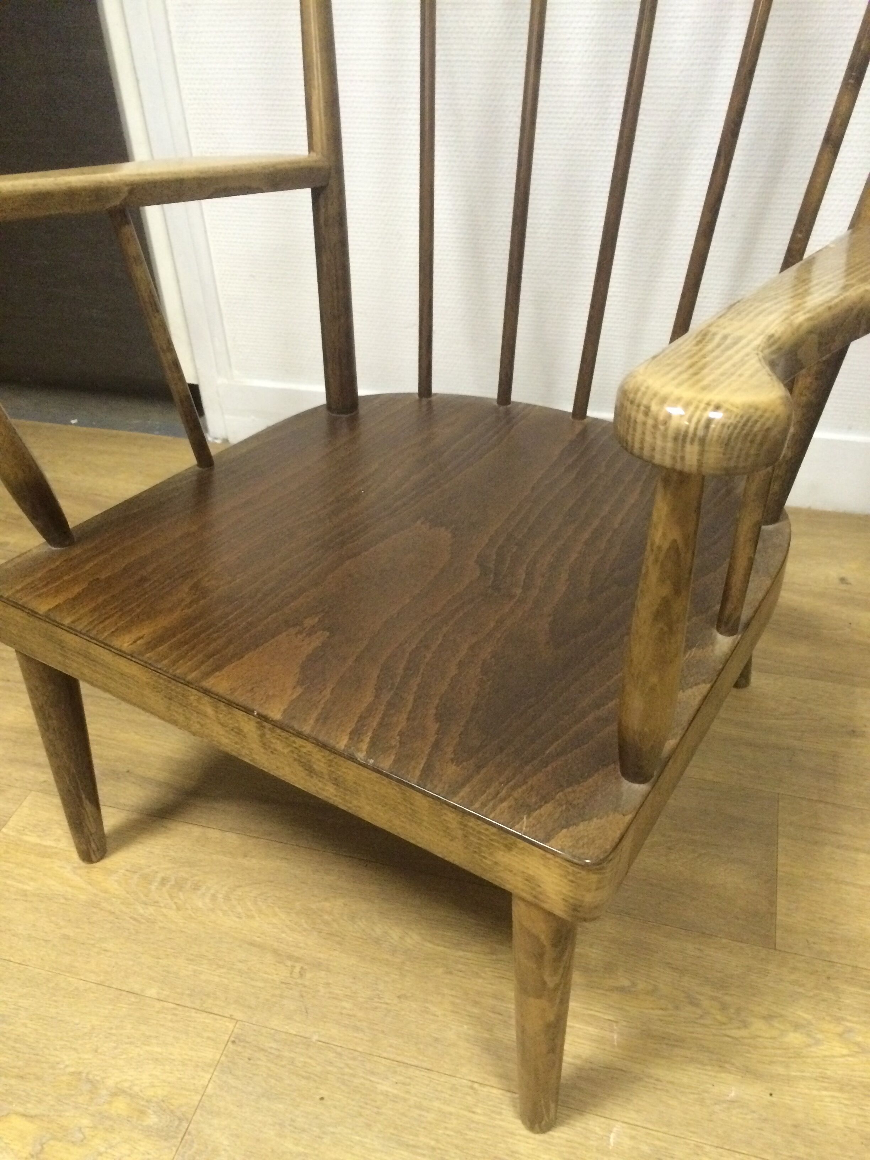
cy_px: 580
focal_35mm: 29
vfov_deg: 61.7
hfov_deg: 48.2
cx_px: 435
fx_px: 972
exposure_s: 1/17
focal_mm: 4.15
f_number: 2.2
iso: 320
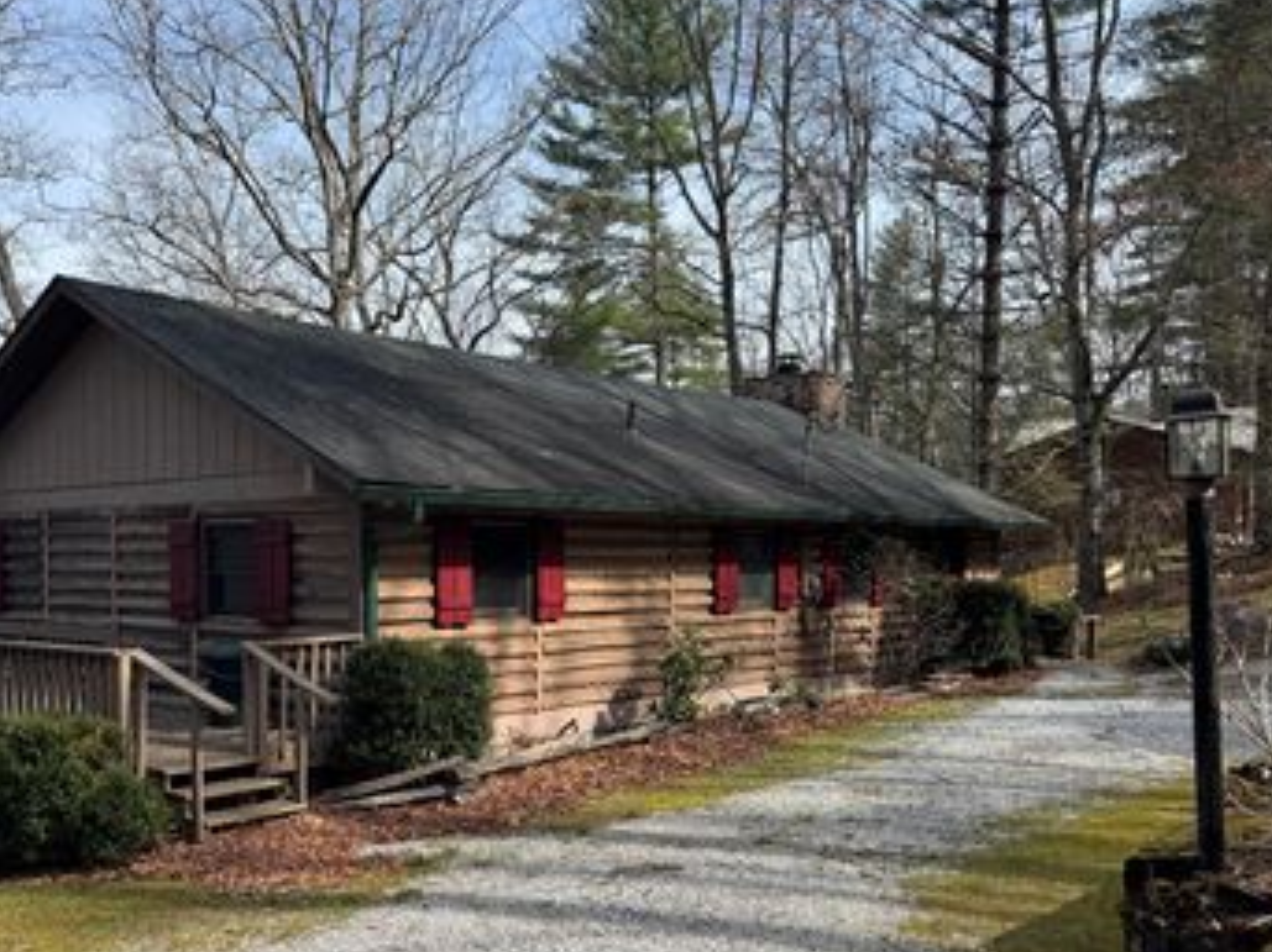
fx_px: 1286
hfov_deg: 51.8
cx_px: 445
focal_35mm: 35
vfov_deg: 40.3
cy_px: 620
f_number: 1.78
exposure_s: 1/2174
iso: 80
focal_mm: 6.76
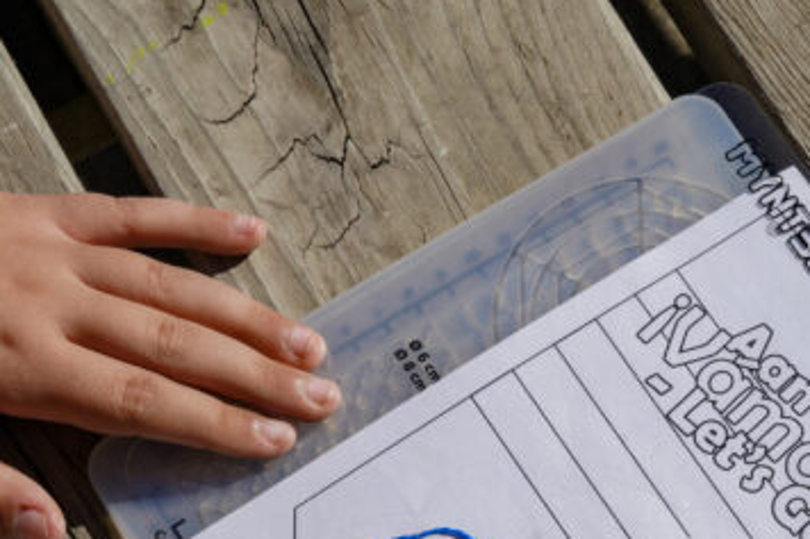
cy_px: 695
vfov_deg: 9.4
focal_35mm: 144
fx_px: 3238
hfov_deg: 14.2
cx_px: 546
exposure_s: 1/200
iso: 200
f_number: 14
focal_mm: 50
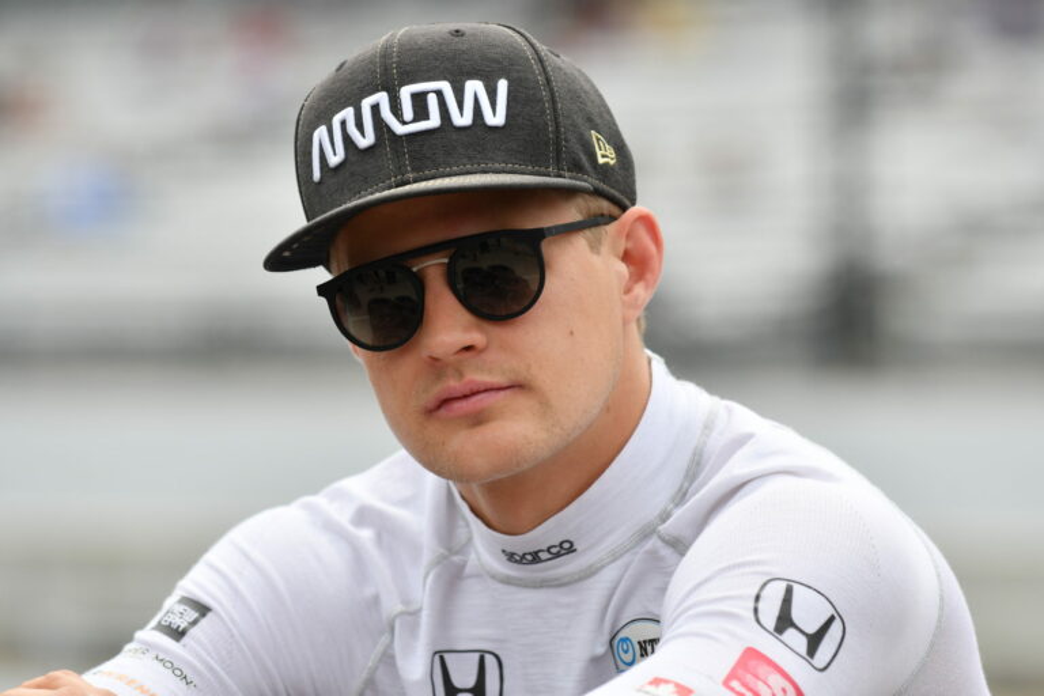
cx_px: 522
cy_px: 348
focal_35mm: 240
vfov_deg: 5.7
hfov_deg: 8.6
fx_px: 6959
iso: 100
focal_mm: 160
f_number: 3.5
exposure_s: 1/800
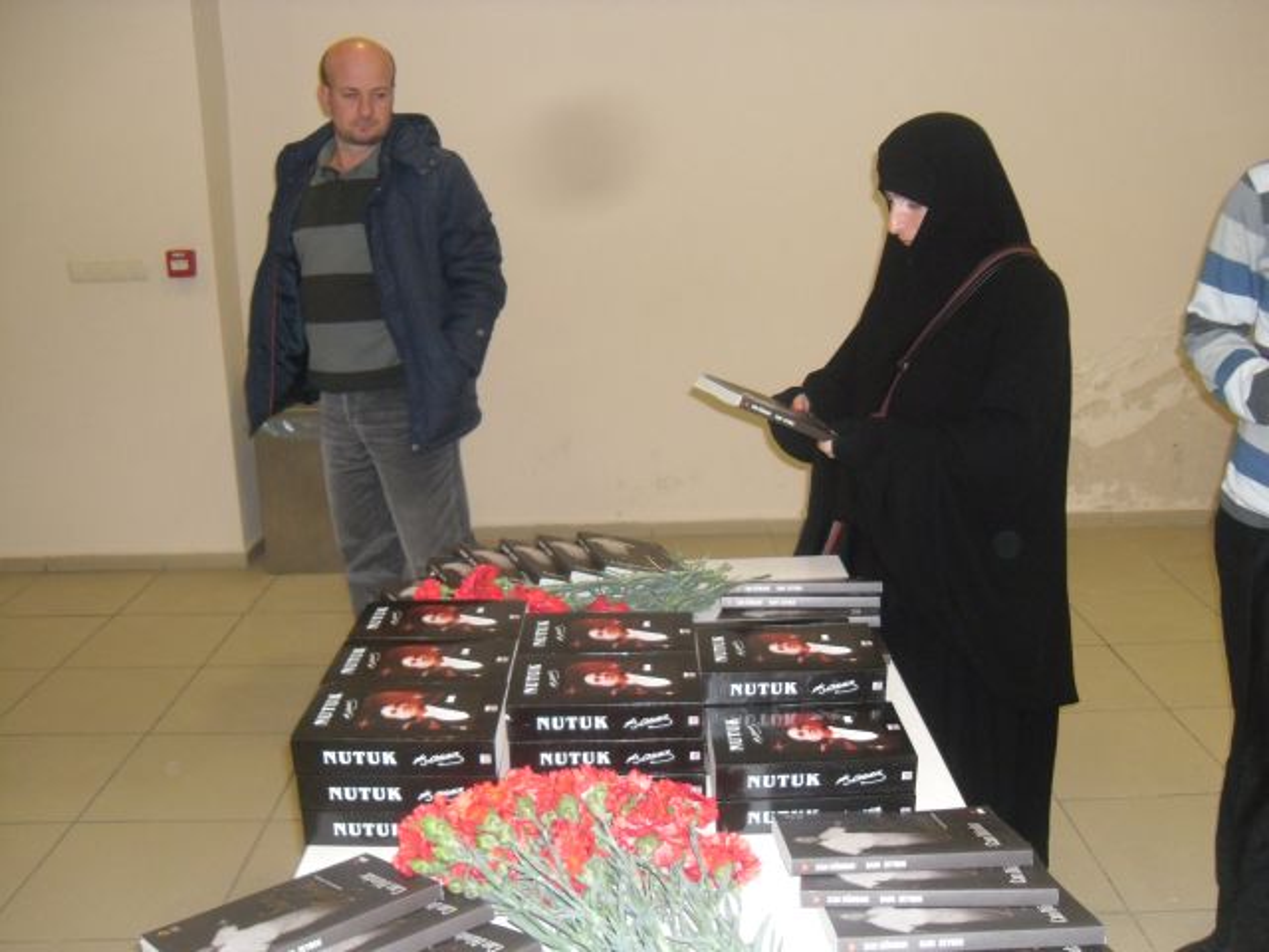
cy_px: 476
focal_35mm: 34
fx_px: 1246
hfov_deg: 54.0
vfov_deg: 41.8
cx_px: 634
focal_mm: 6
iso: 400
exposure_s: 1/45
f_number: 2.8
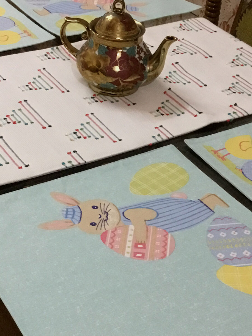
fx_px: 631
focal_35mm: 65
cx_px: 120
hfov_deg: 22.6
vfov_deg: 29.6
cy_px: 229
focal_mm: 3.3
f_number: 2.4
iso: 250
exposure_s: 1/33
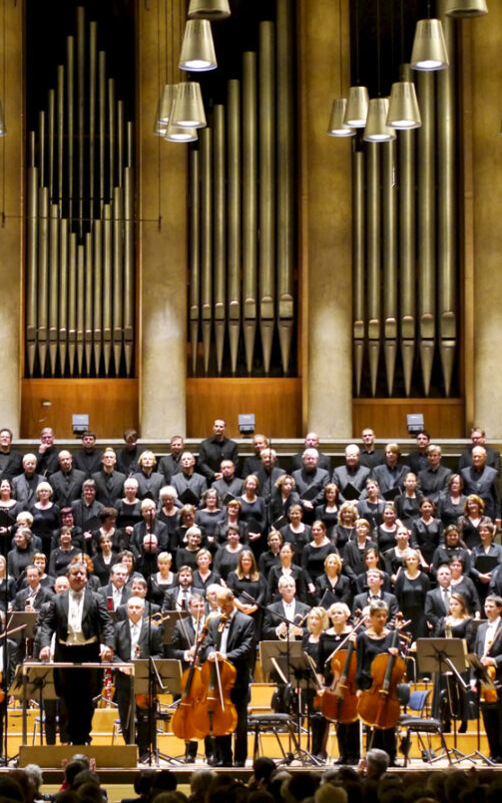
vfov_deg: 16.3
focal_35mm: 128
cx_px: 125
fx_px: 2802
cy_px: 400
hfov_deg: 10.2
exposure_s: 1/80
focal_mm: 45
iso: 1600
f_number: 2.5
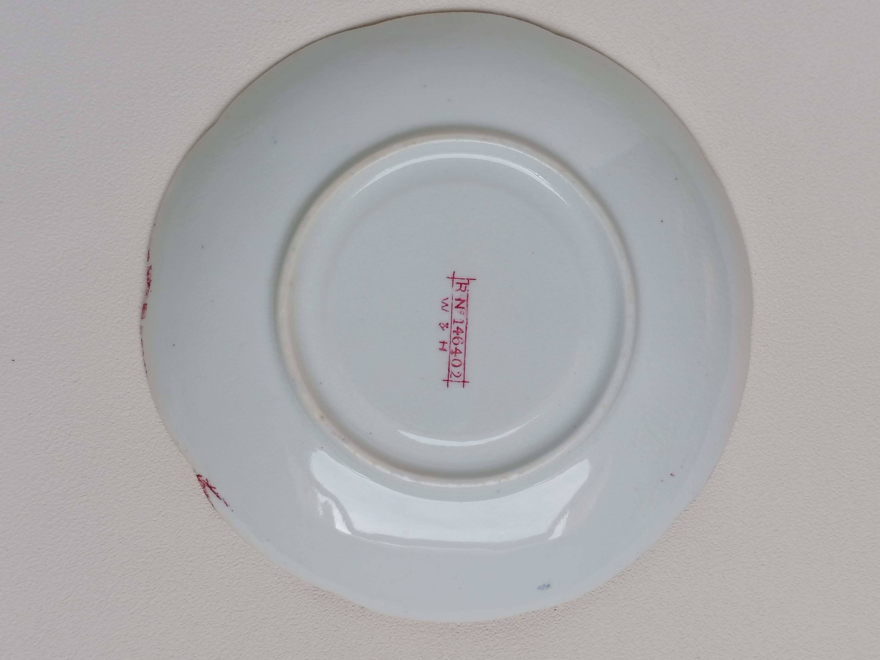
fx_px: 1373
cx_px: 440
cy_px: 330
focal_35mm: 54
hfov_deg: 35.5
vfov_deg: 27.0
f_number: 1.8
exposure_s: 1/50
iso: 64
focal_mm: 4.75
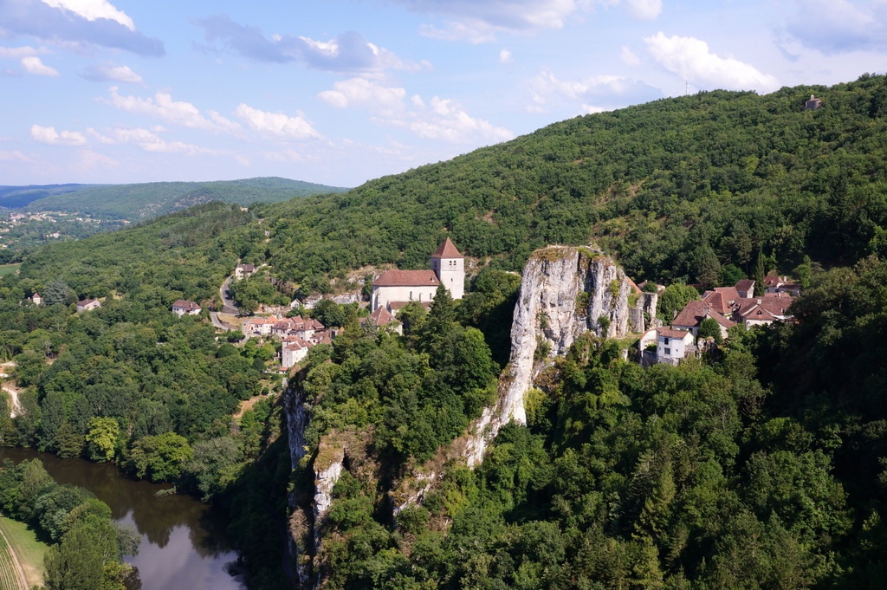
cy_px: 295
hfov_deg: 49.6
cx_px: 444
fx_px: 960
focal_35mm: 39
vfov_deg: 34.2
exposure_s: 1/125
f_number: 13
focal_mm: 26
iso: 100
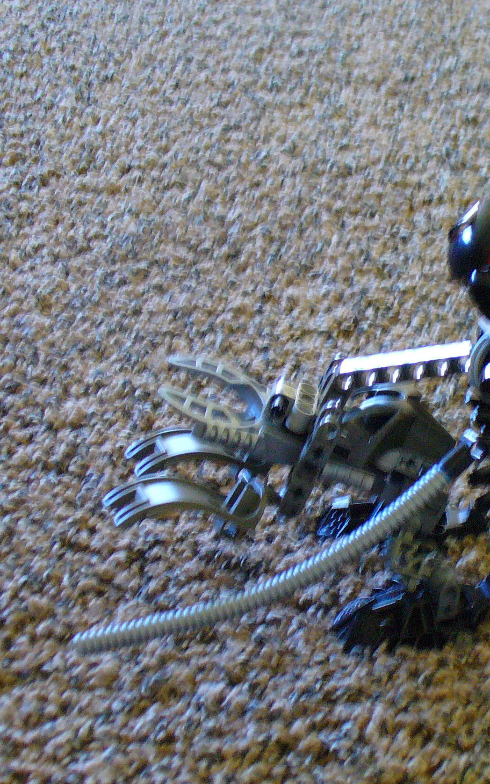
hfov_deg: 18.8
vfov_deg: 30.2
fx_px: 1452
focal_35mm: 68
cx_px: 446
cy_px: 413
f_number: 2.9
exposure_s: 1/10
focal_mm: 7
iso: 200
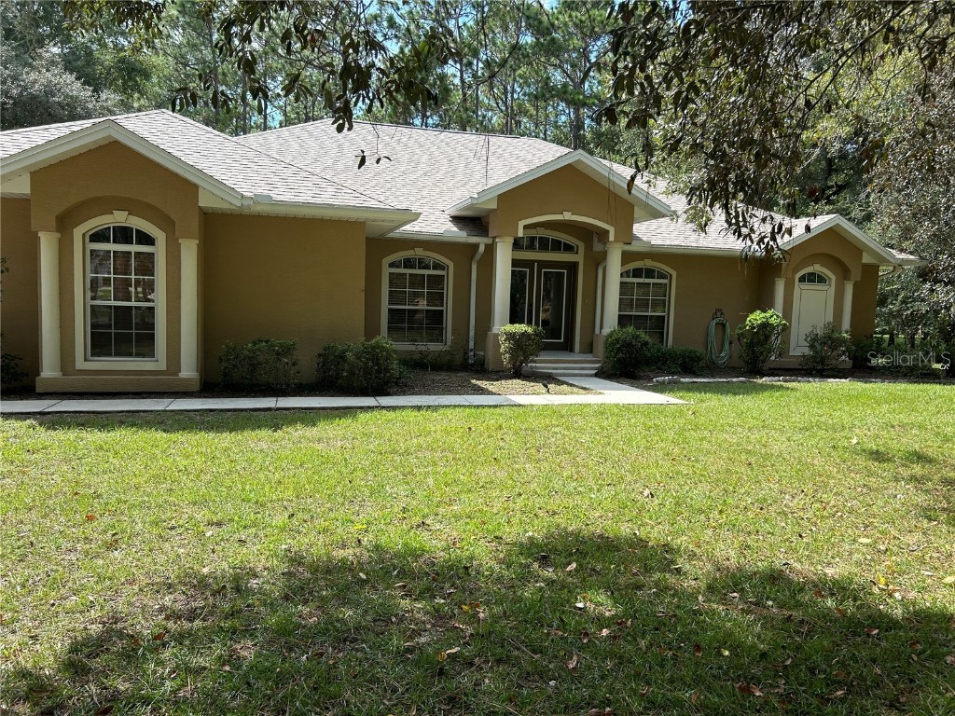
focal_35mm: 26
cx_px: 478
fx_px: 717
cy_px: 358
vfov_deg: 53.1
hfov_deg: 67.3
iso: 50
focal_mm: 5.7
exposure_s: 1/1183
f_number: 1.5
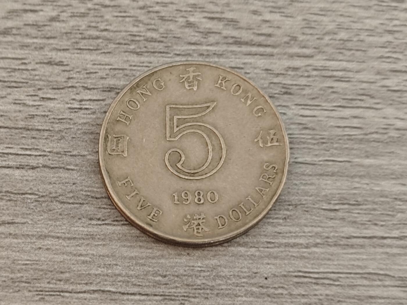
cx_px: 204
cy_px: 152
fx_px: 882
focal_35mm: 75
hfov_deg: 26.0
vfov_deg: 19.6
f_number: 1.9
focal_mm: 8.7
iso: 400
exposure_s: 1/50
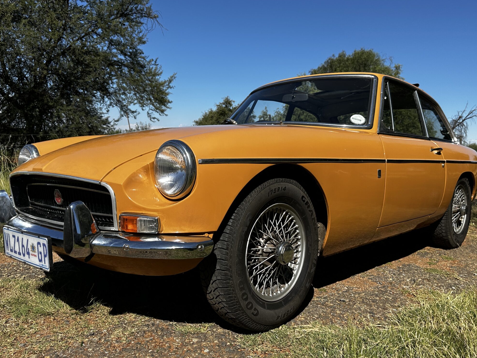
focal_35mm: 31
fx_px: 427
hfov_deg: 58.4
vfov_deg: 45.4
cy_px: 186
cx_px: 244
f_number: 1.78
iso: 80
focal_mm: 6.86
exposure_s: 1/4762
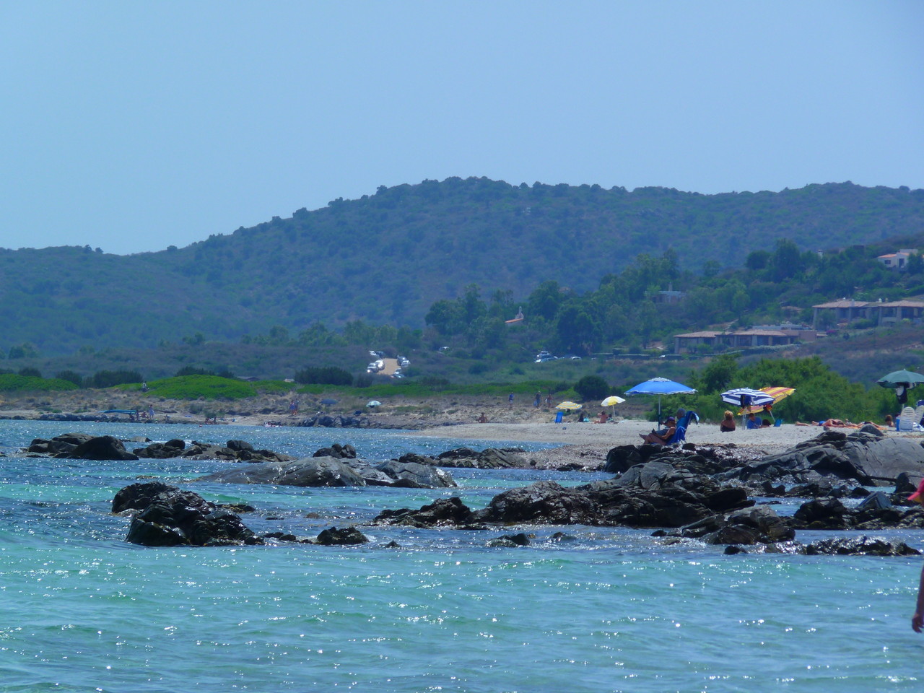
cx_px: 462
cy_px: 346
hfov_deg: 6.7
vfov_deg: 5.0
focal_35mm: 296
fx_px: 7901
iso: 80
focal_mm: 52.7
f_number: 6.3
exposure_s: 1/500
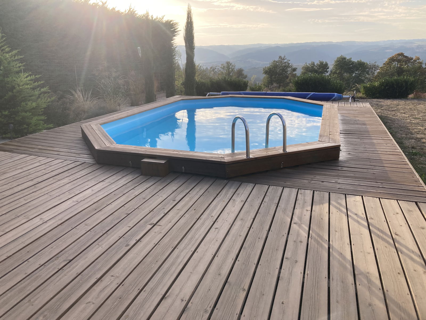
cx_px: 213
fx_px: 345
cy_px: 160
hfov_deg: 63.4
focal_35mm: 28
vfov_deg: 49.7
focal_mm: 3.99
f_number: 1.8
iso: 20
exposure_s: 1/545
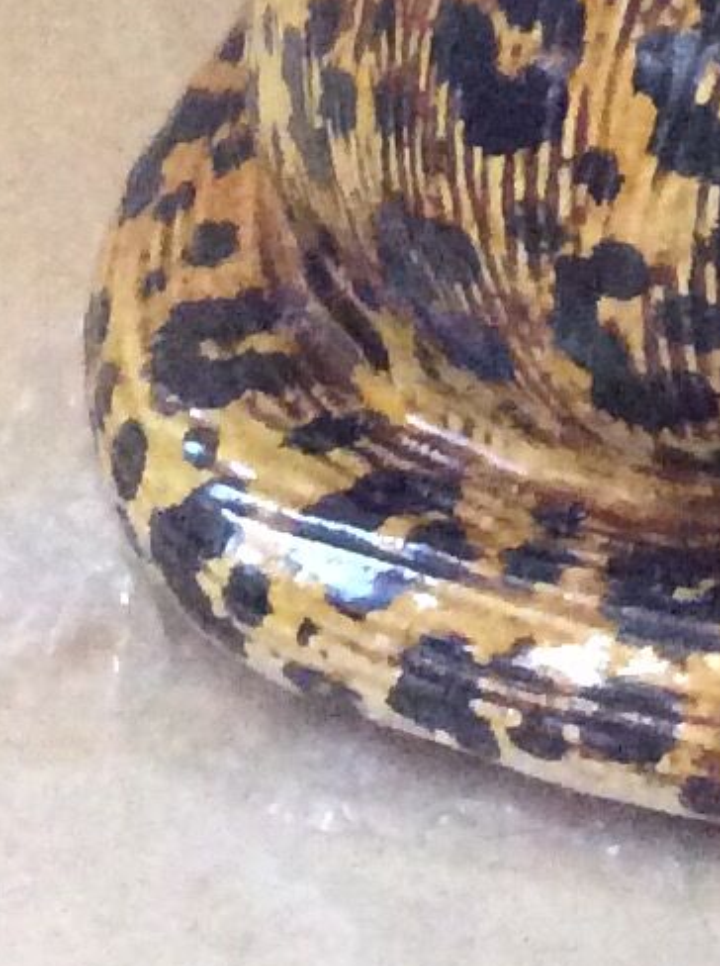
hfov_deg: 7.9
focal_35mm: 170
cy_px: -1318
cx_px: 1875
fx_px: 4731
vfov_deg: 10.2
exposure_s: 1/20
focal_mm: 3.3
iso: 320
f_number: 2.4
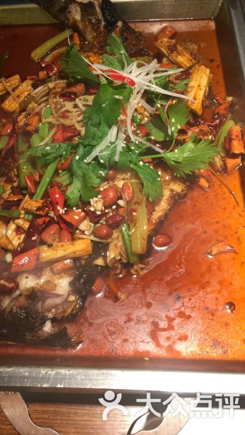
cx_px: 91
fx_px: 369
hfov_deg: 36.5
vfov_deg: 61.0
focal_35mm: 32
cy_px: 218
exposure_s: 1/17
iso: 40
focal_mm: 4.15
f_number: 2.2
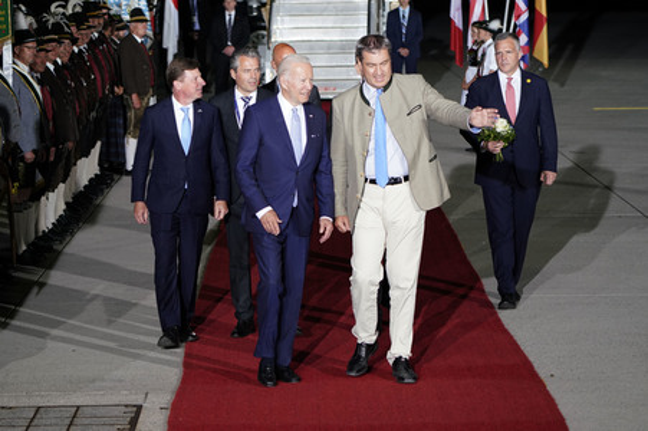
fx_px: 1799
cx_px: 324
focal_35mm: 100
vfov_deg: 13.7
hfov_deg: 20.4
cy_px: 216
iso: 1000
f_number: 4.5
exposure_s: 1/250
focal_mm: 100
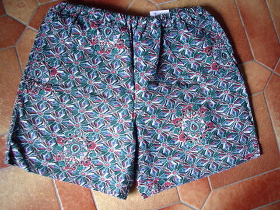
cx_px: 140
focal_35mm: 38
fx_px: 307
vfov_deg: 37.7
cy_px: 105
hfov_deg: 49.0
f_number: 2.7
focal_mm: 6.2
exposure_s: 1/30
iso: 200
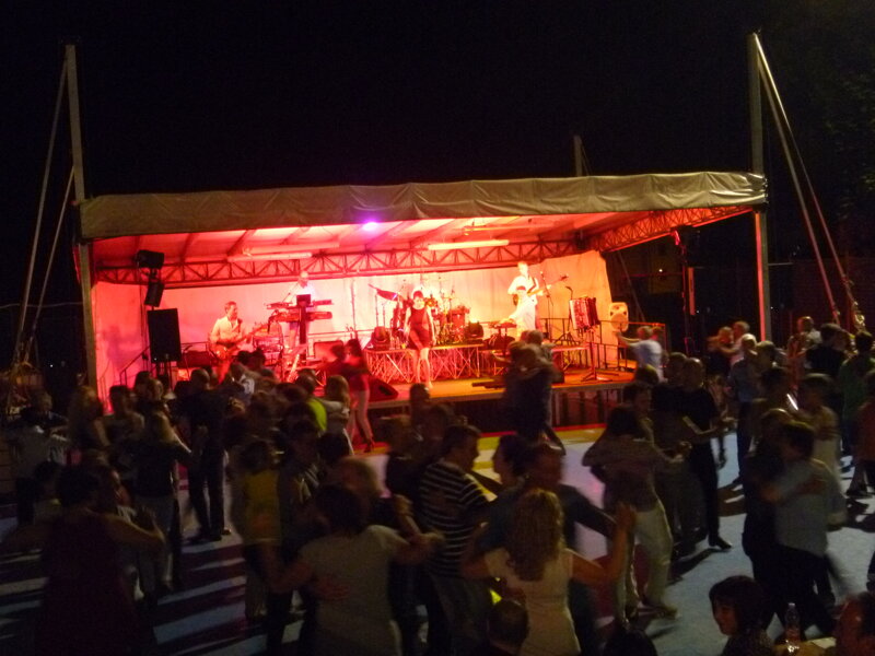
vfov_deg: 26.6
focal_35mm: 55
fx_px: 1390
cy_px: 328
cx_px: 438
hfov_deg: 34.9
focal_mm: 9.8
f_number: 3.8
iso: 800
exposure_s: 1/10
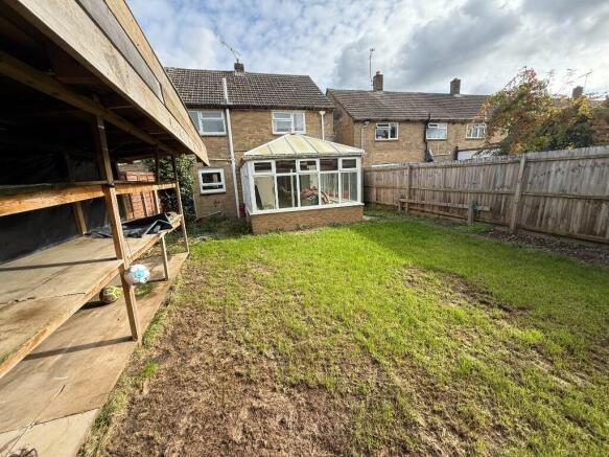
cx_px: 304
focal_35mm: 14
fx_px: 246
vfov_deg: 85.7
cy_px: 228
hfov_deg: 102.1
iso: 50
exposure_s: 1/585
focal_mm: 2.22
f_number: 2.2
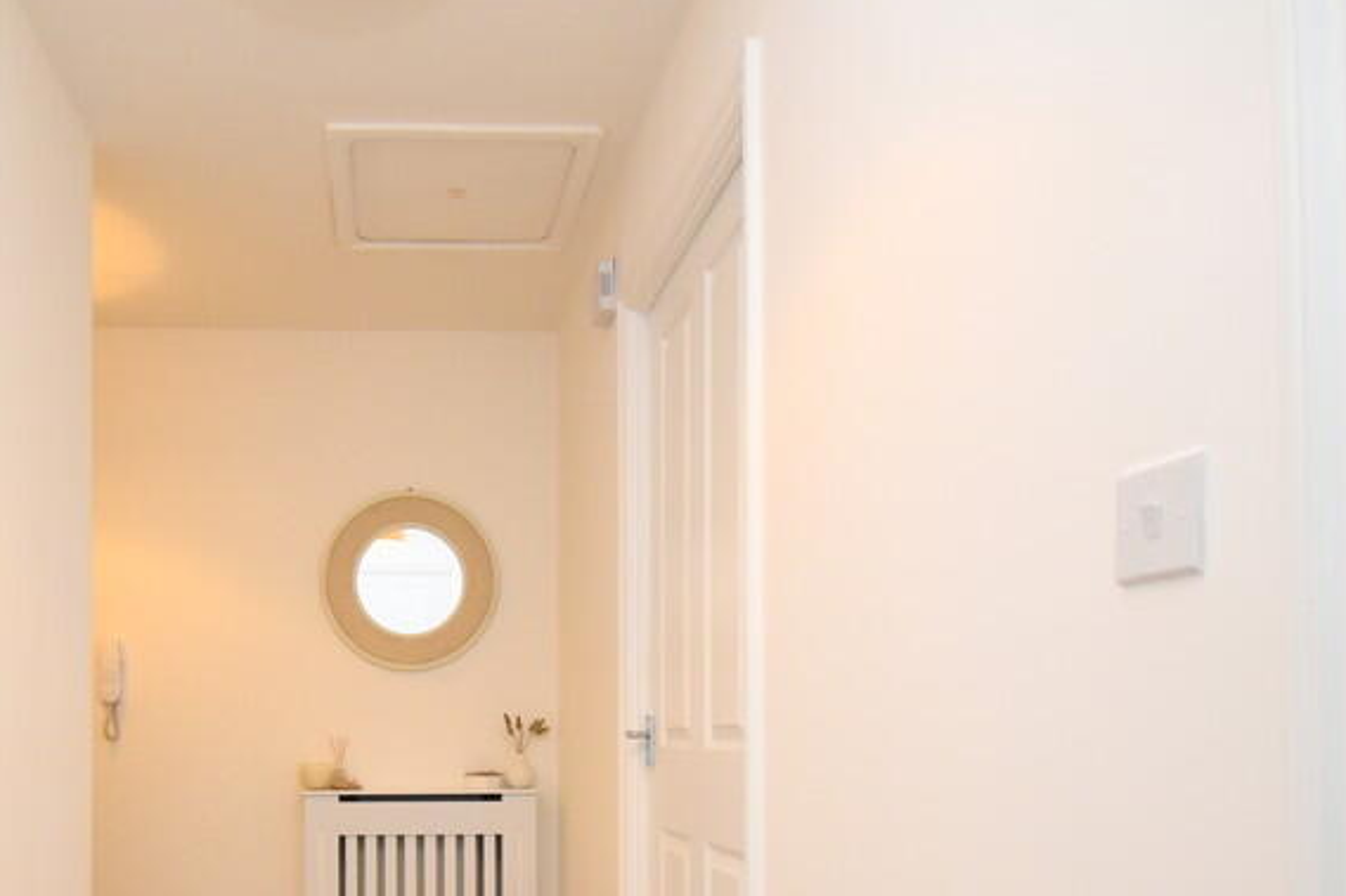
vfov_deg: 45.0
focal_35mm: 27
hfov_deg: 64.9
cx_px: 409
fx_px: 1009
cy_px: 741
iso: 1100
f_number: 4.5
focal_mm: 10
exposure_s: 1/125
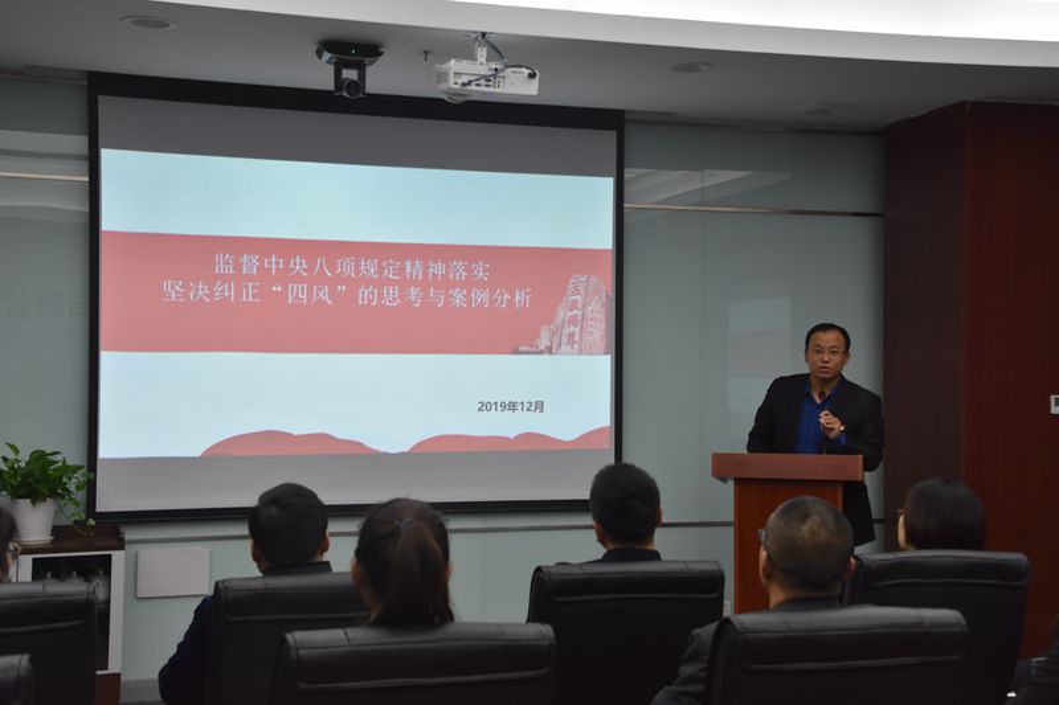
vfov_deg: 25.7
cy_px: 352
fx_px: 1544
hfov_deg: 37.9
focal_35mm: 52
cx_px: 530
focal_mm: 35
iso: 800
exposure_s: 1/100
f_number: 5
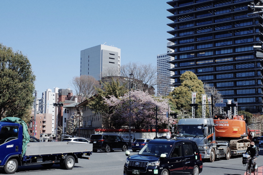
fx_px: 343
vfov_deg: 28.6
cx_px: 132
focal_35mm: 47
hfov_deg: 42.0
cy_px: 88
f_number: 5.6
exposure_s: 1/1250
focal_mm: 18.3
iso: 400
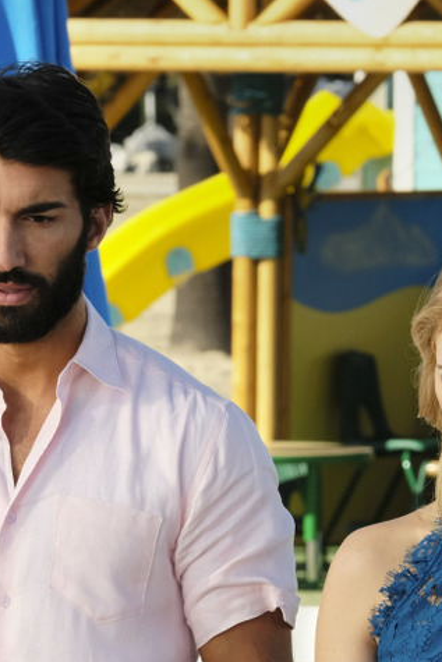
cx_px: 227
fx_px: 9514
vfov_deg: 4.0
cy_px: 677
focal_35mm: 517
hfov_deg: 2.7
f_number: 11
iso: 400
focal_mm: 140
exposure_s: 1/200
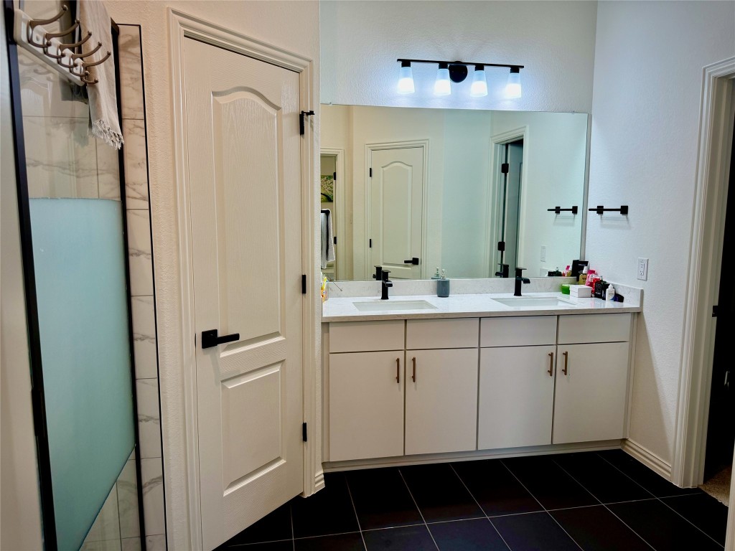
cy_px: 276
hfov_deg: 71.6
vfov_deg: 56.8
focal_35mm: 24
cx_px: 368
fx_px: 510
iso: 100
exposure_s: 1/120
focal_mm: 6.76
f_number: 1.78
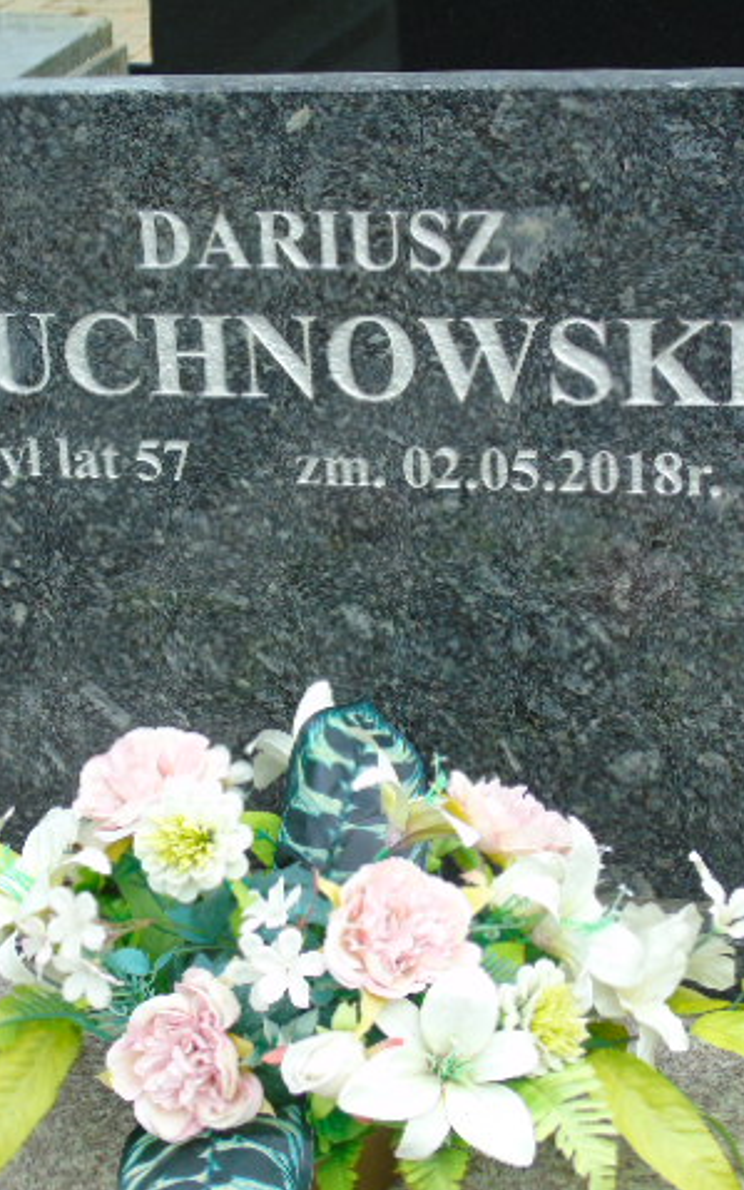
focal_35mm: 88
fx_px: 2853
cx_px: 294
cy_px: 595
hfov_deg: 14.8
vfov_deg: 23.5
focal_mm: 11
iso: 80
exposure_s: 1/250
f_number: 4.5
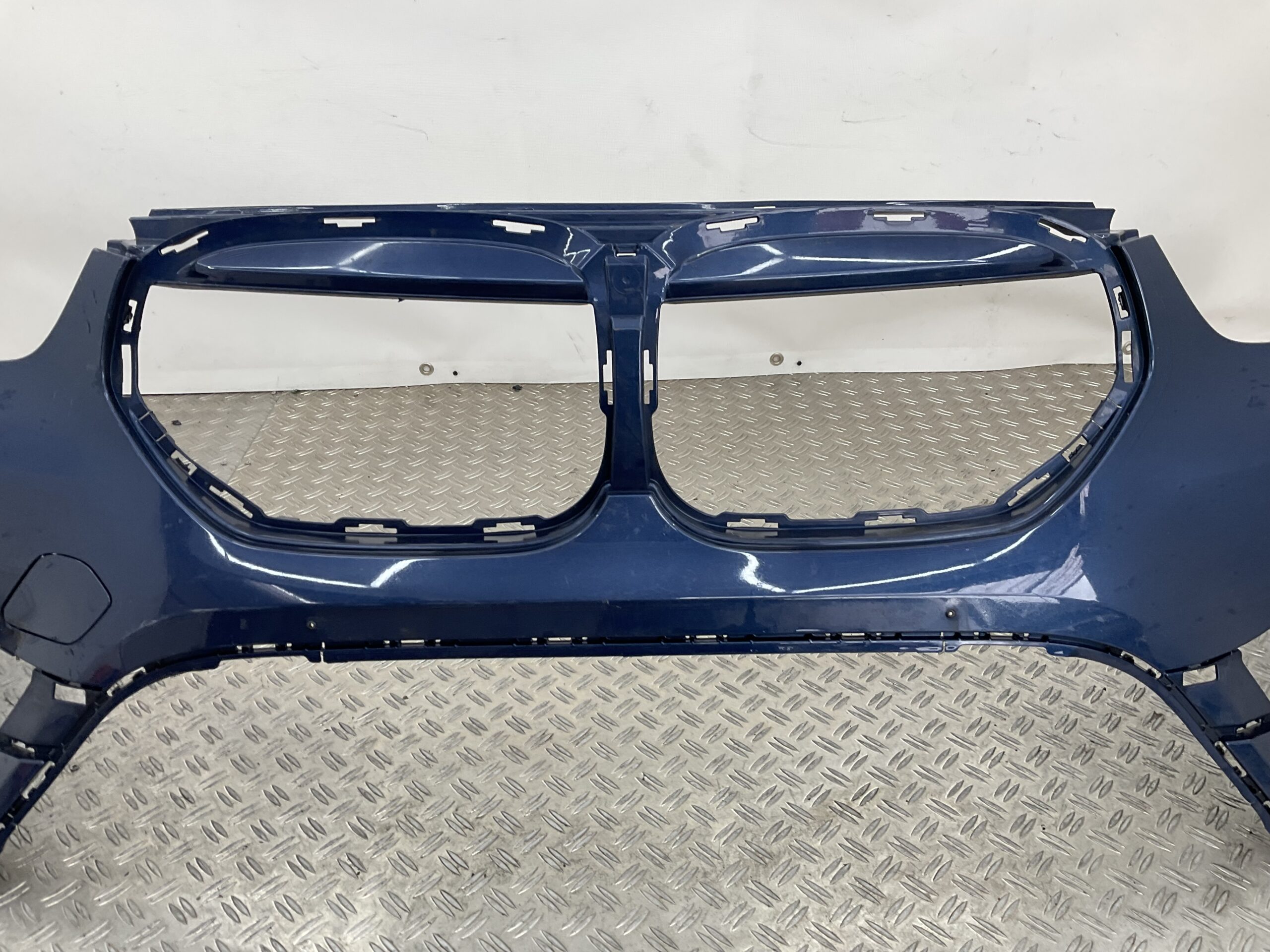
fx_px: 1064
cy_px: 476
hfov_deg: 61.7
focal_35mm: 29
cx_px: 635
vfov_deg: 48.2
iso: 25
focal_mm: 3
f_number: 1.8
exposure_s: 1/120
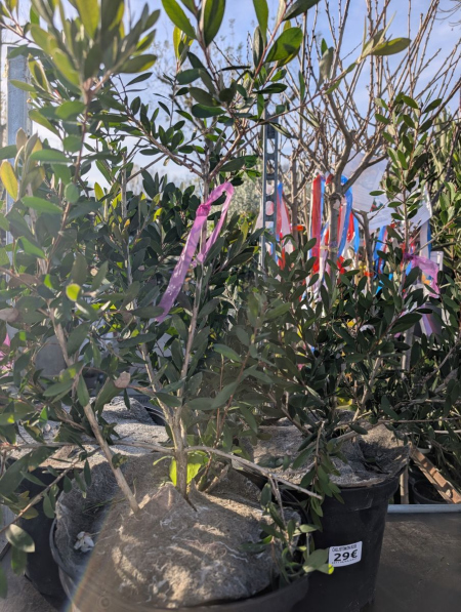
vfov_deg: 71.5
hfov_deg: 57.0
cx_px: 230
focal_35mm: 24
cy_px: 306
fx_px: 425
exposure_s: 1/835
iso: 19
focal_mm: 6.9
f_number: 1.68
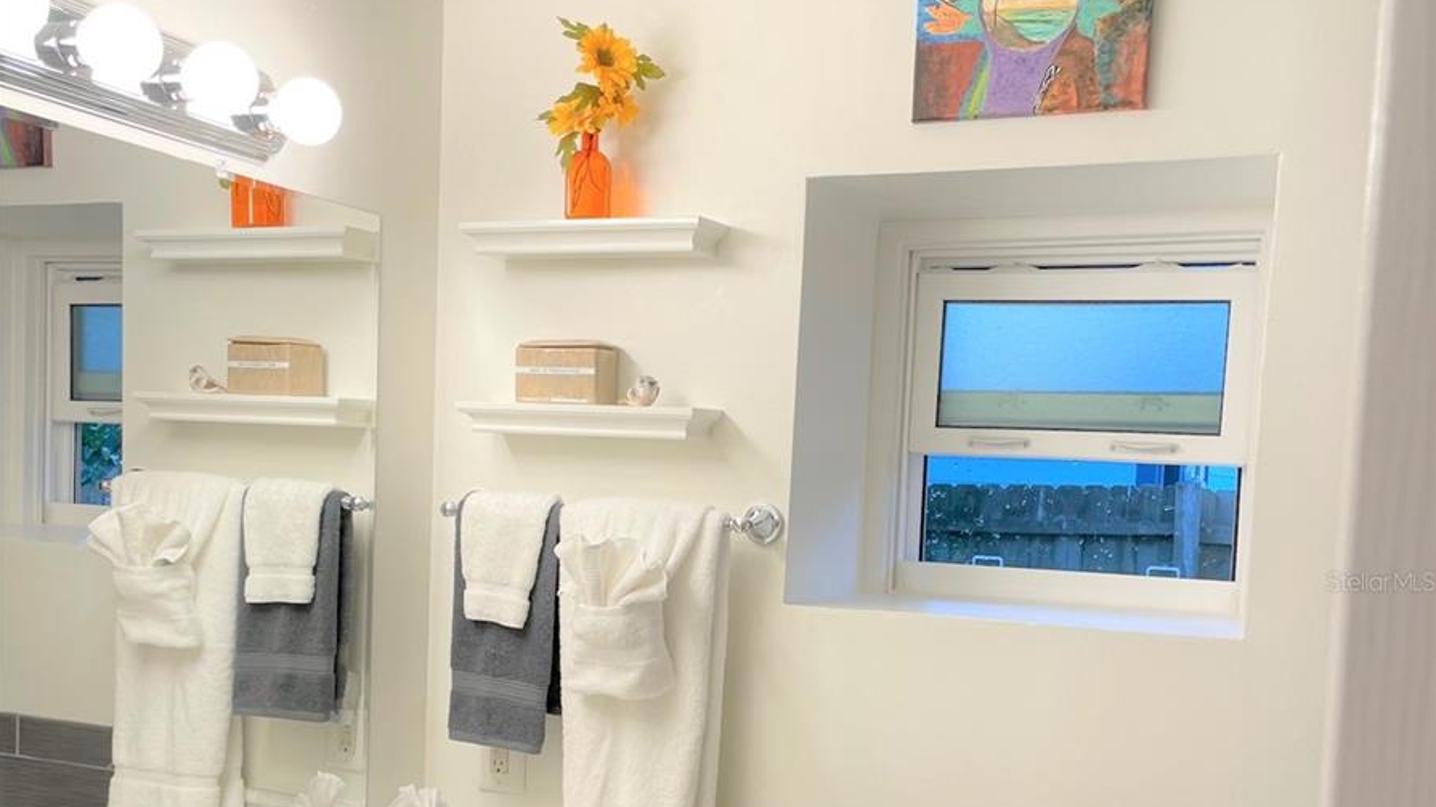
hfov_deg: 52.8
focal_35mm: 38
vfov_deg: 30.8
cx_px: 719
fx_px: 1447
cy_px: 581
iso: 50
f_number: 1.6
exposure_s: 1/120
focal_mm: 4.2
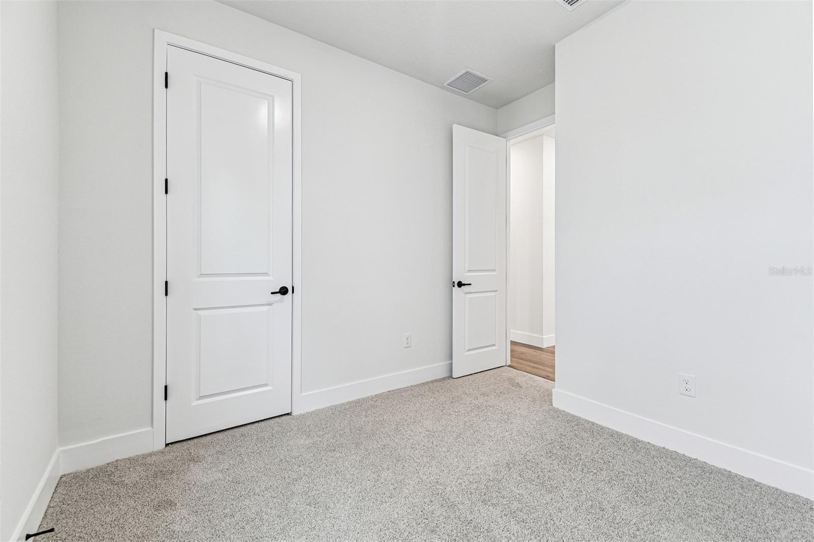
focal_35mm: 15
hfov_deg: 100.4
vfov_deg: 77.3
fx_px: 339
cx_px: 407
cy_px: 271
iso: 100
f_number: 7.1
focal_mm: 10
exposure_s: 1/4
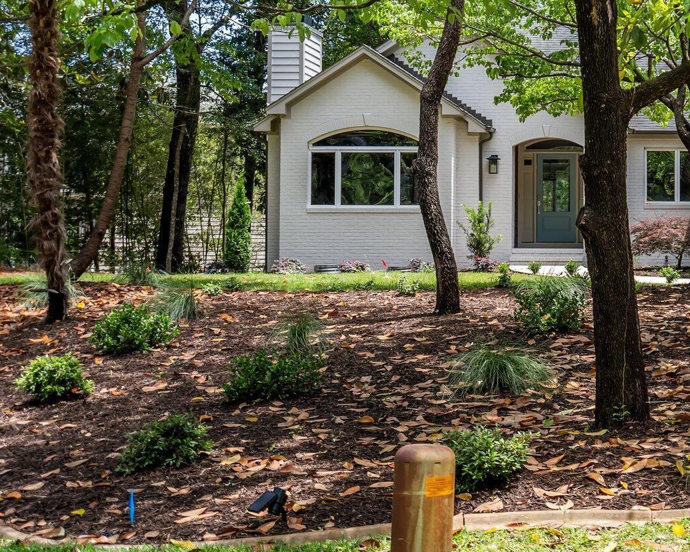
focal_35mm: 65
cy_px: 194
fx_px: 1327
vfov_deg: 23.4
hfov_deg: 27.6
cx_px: 675
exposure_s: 1/500
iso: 200
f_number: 4
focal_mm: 35
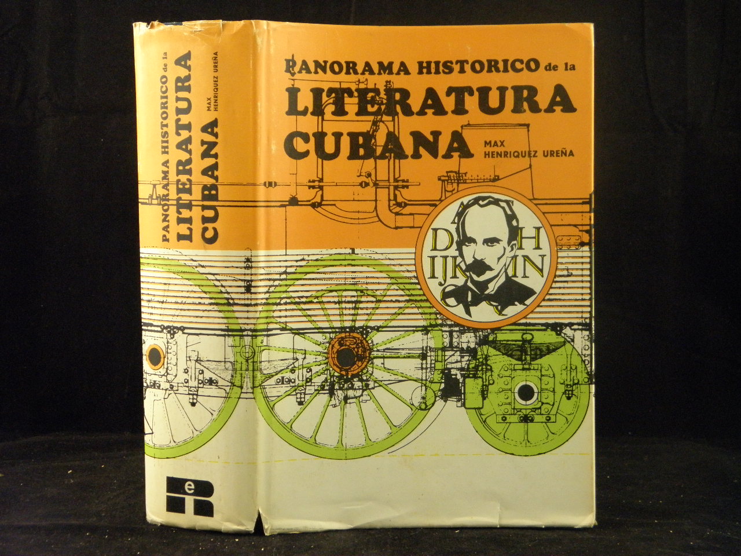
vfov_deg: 24.8
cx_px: 370
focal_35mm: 59
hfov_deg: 32.7
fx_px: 1263
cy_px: 278
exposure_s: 1/30
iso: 400
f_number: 4.1
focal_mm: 10.6
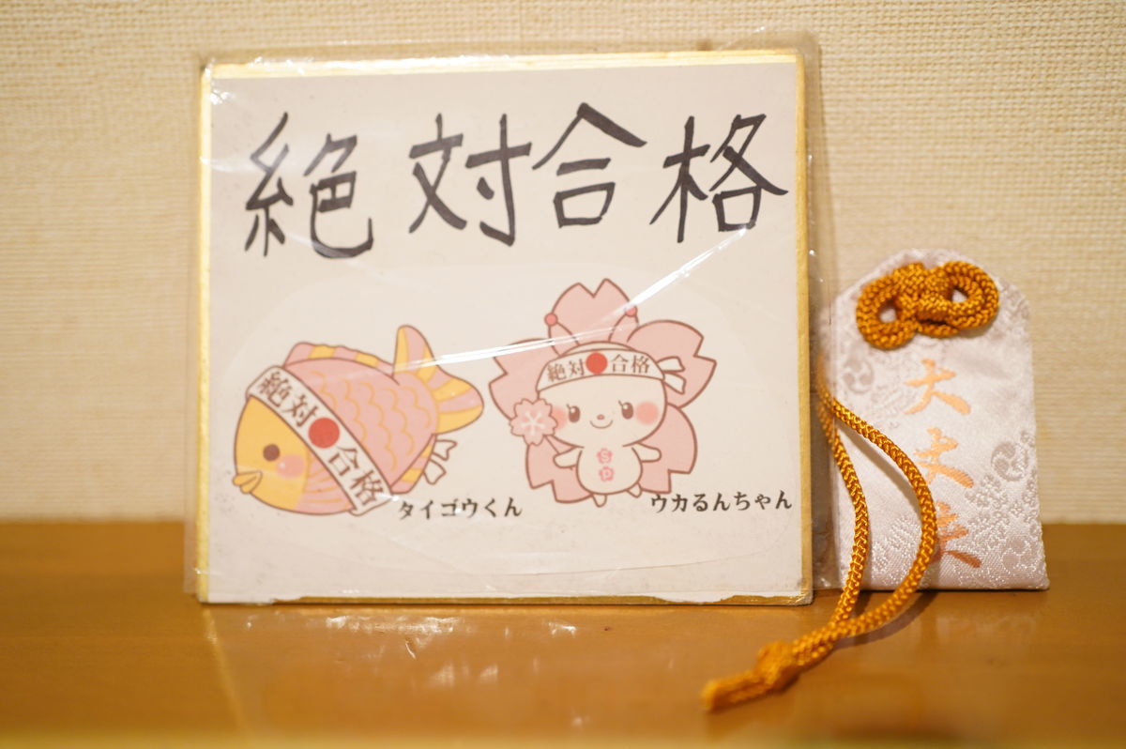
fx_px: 1094
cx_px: 563
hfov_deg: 54.5
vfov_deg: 37.8
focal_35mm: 35
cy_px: 374
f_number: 1.8
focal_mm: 35
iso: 1250
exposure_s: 1/40
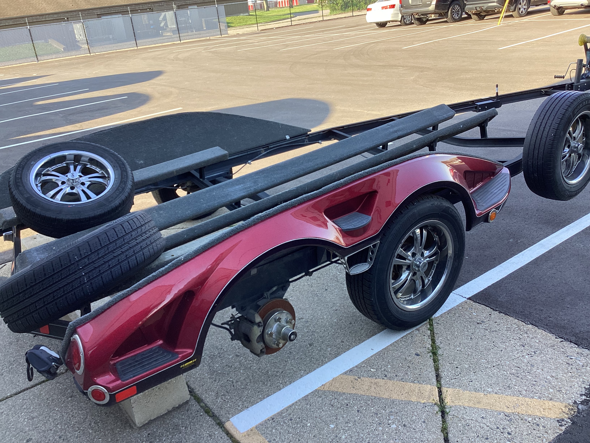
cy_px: 222
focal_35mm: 31
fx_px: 528
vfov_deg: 45.4
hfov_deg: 58.4
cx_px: 295
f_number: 2.4
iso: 32
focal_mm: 3.3
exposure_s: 1/120
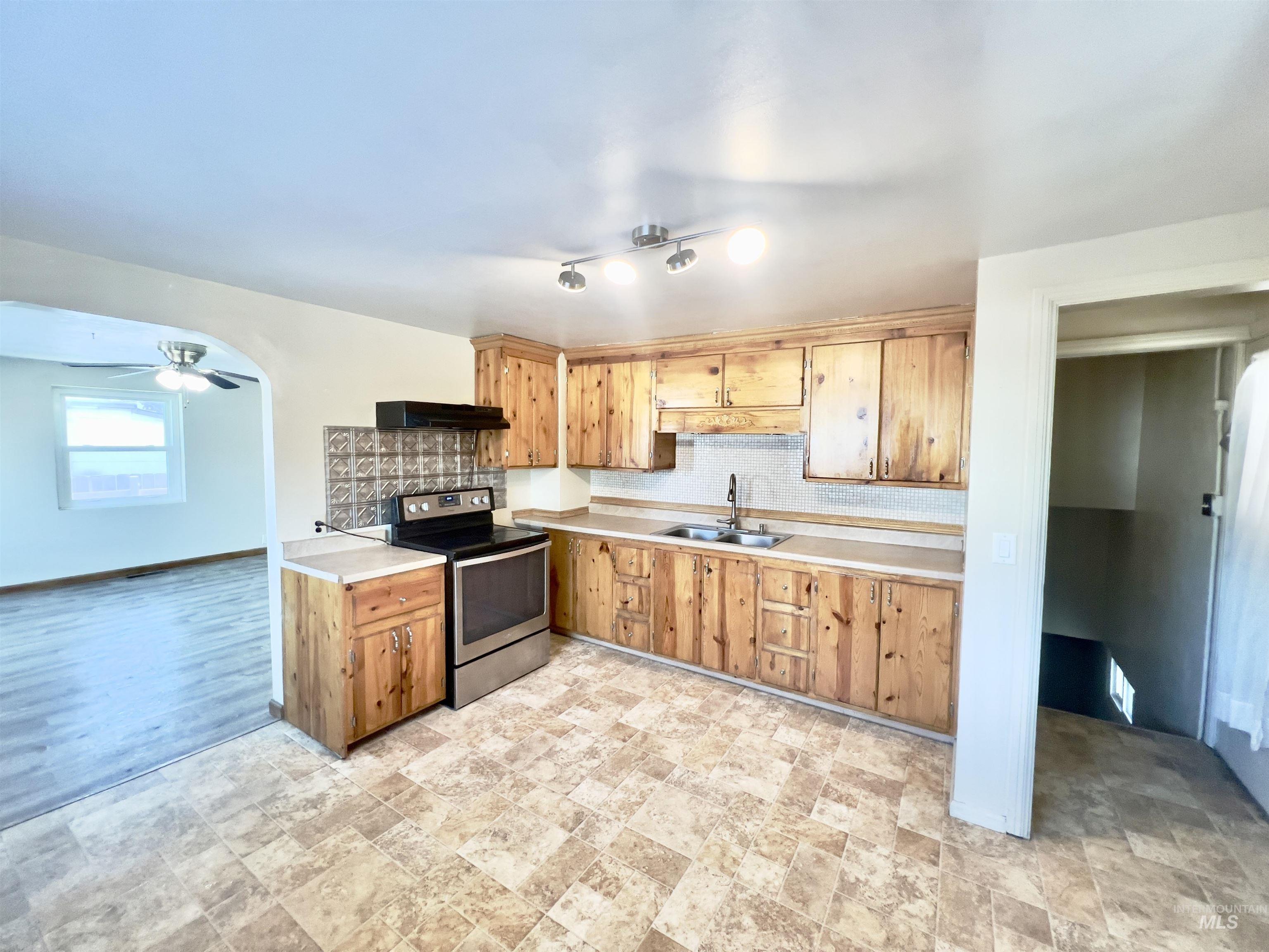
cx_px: 634
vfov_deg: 89.9
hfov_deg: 106.2
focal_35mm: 13
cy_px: 476
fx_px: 477
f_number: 1.8
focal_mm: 1.57
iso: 160
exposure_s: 1/60
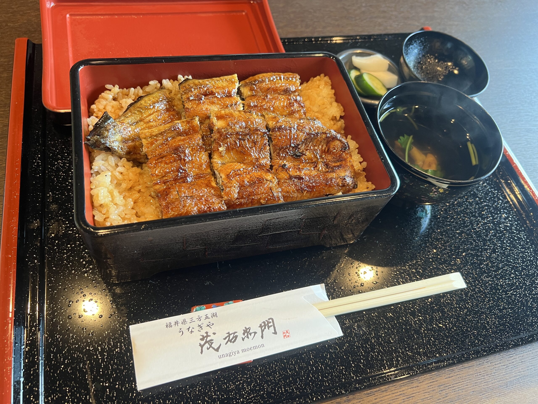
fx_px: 404
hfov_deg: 67.3
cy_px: 202
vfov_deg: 53.1
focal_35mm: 26
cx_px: 269
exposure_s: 1/60
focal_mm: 5.7
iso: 160
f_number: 1.5
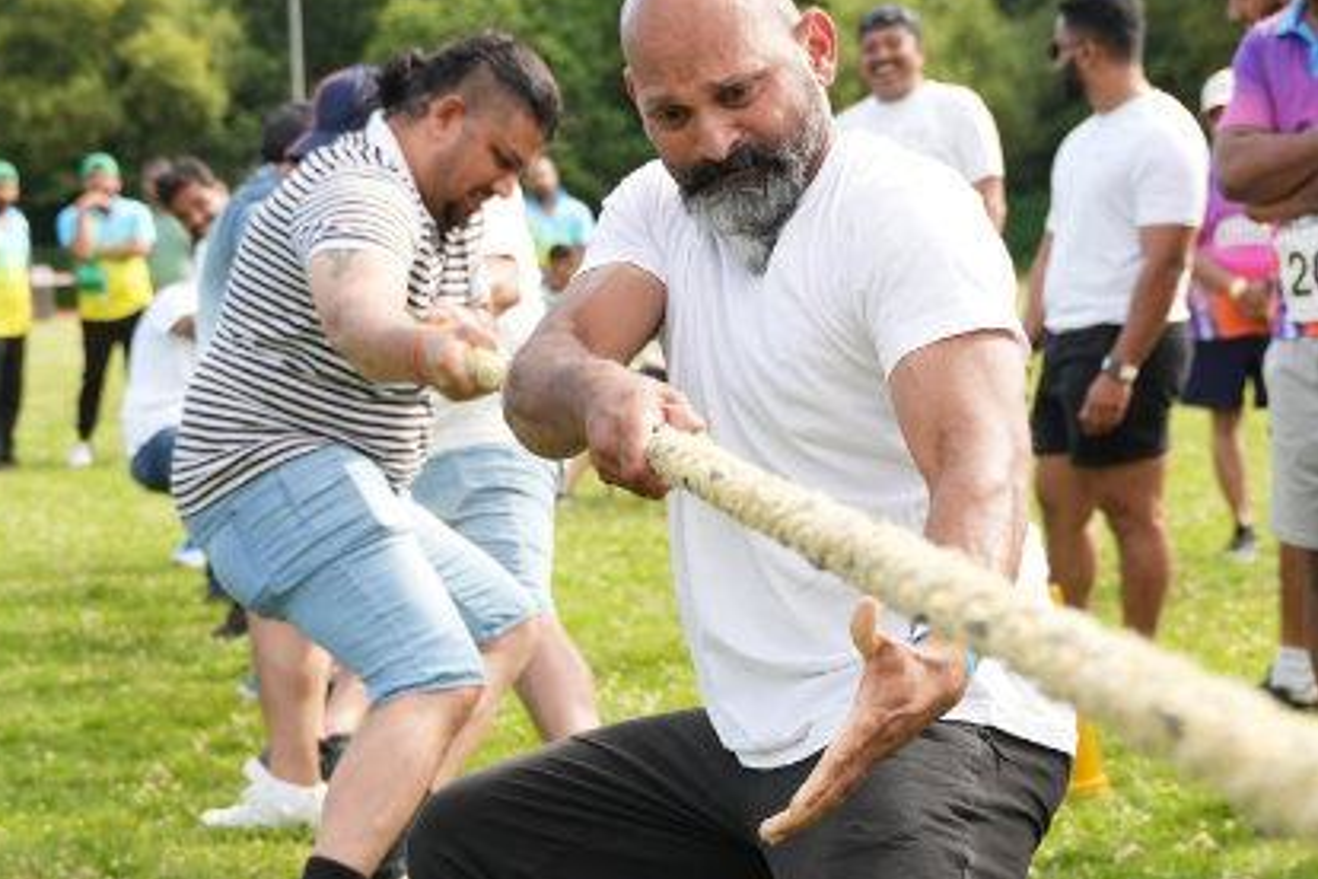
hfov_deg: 24.0
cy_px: 690
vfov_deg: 16.0
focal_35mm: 85
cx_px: 614
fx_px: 3102
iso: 250
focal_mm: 34.3
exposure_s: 1/1250
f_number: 2.8
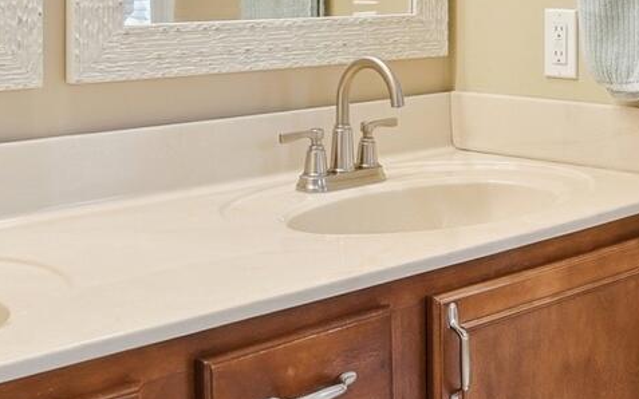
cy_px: -45
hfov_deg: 30.7
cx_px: 563
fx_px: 1114
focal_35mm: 64
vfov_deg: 19.4
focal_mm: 10
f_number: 4
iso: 100
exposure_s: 1/640
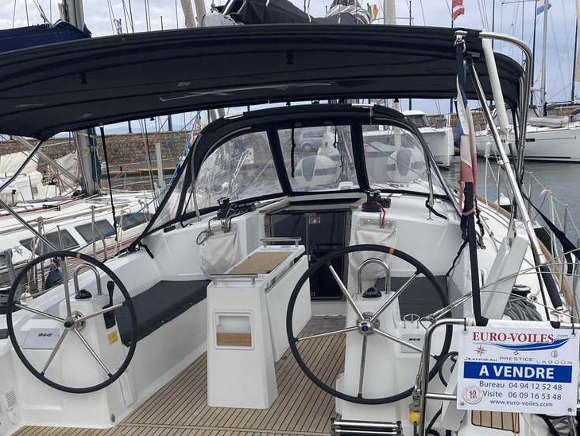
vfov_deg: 30.9
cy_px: 340
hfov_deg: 41.0
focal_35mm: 46
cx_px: 234
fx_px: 771
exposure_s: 1/774
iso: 20
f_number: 1.8
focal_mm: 3.99
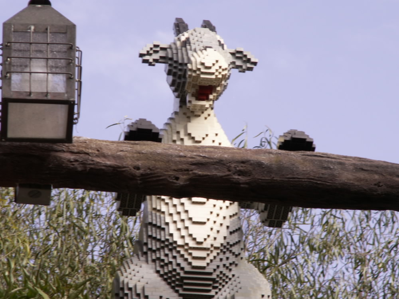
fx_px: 2490
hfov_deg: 9.2
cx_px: 200
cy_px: 150
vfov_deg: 6.9
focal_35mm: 216
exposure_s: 1/125
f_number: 6.3
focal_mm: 35.31
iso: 50
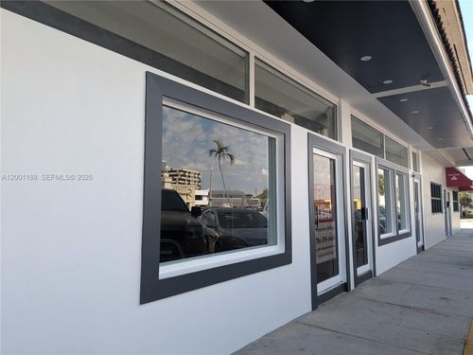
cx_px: 236
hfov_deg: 71.6
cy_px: 178
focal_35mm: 24
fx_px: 328
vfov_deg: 56.8
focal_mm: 4.53
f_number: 1.7
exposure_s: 1/345
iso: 28
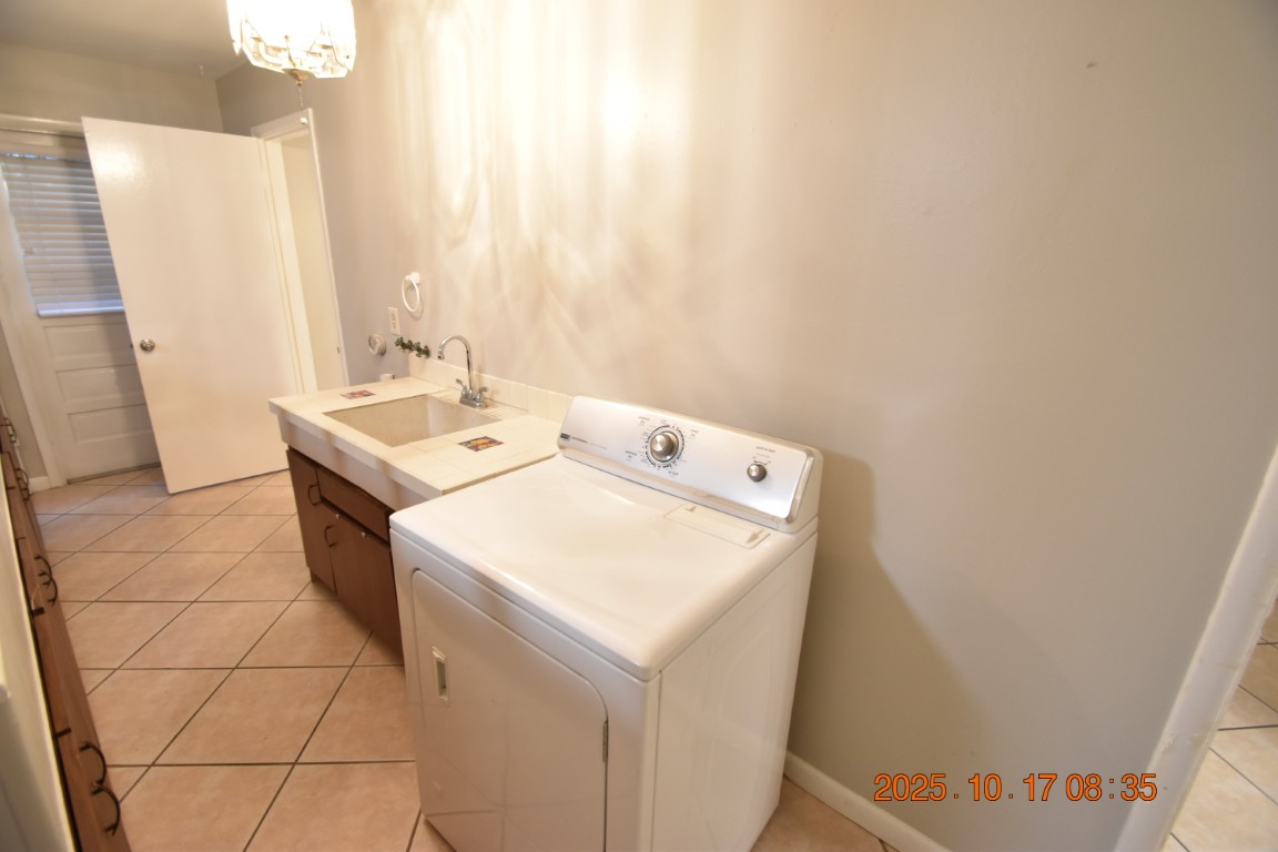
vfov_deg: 77.3
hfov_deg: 100.4
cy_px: 426
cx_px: 639
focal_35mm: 15
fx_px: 532
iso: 800
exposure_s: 1/20
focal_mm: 10
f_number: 3.5
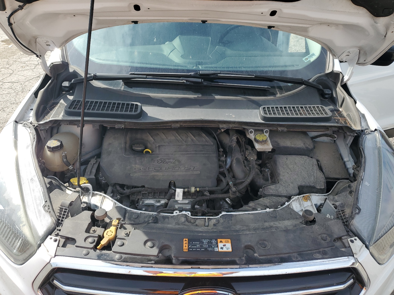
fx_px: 296
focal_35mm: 26
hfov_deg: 67.3
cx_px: 197
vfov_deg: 53.1
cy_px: 148
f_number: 1.5
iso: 50
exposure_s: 1/1429
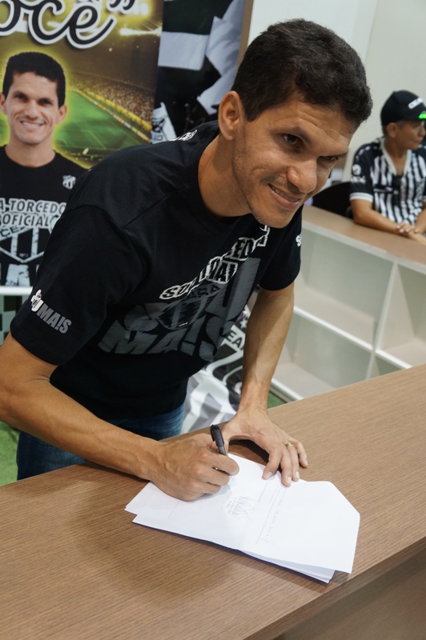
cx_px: 213
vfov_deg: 57.3
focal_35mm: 33
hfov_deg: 39.9
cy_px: 320
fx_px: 587
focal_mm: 22
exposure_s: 1/60
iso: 800
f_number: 4
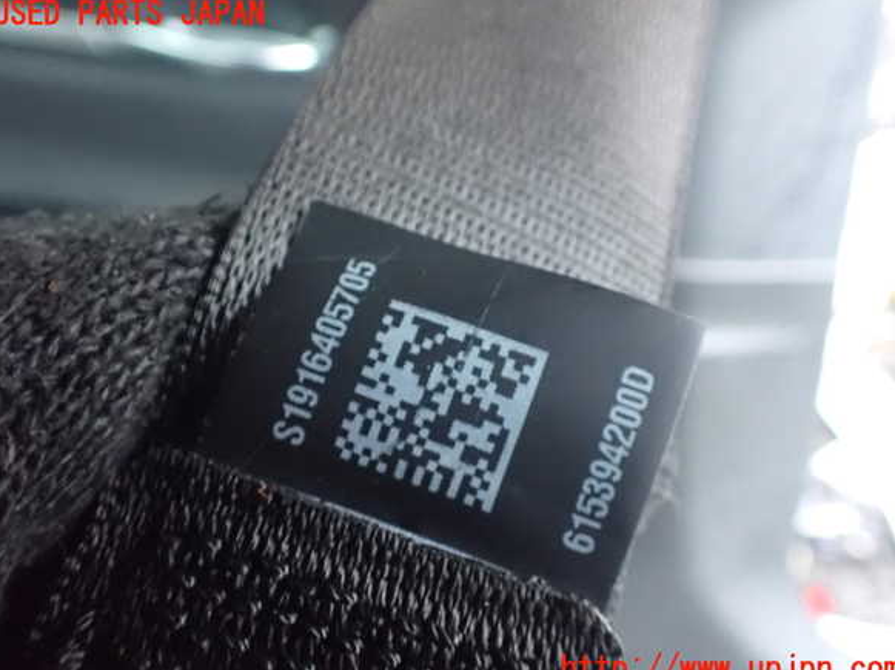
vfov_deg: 45.4
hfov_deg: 58.4
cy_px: 342
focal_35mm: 31
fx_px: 801
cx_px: 447
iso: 1600
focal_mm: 5.4
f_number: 2.3
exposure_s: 1/30
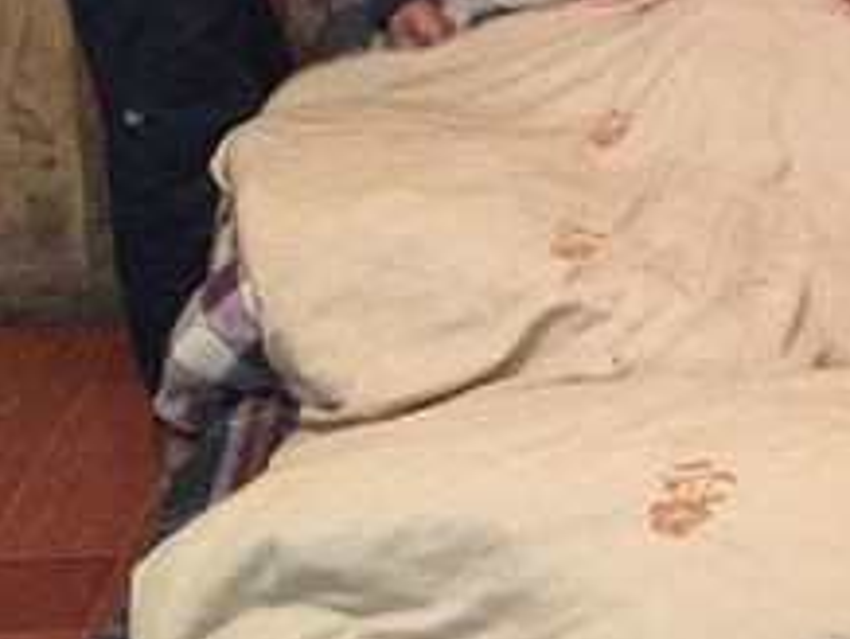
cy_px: 41
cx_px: 873
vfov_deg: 19.8
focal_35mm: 73
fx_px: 1794
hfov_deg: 25.2
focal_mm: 4.15
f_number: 2.2
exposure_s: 1/17
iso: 400
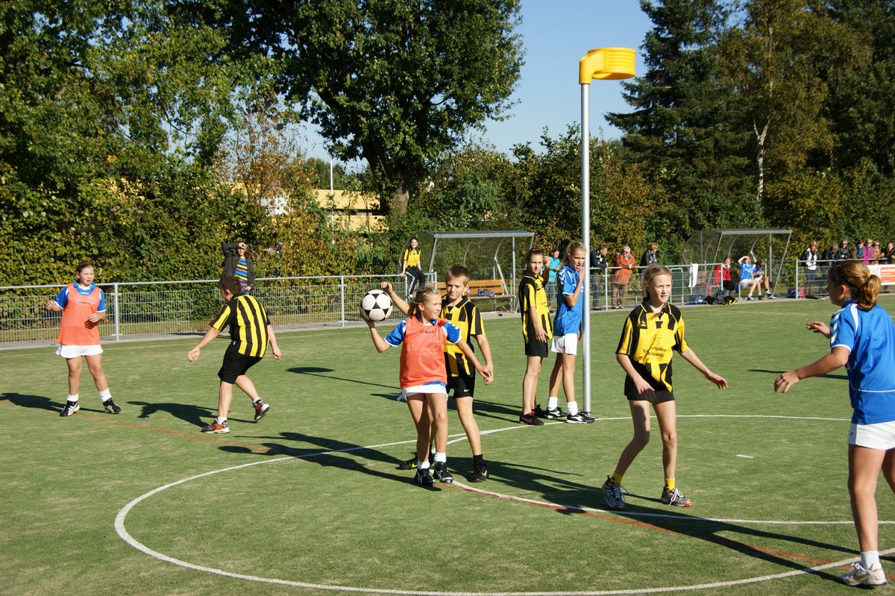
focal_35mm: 52
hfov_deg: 37.9
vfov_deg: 25.7
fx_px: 1305
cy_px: 298
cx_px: 448
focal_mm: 35
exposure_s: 1/400
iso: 100
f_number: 6.3
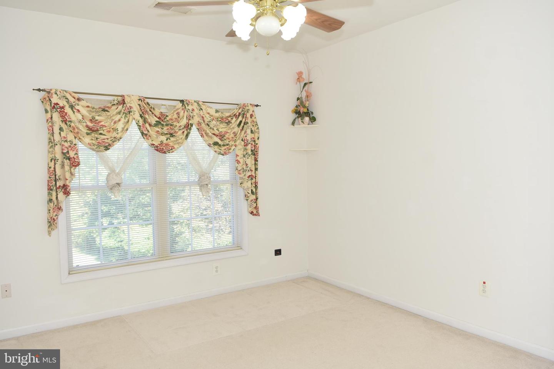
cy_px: 184
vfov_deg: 47.9
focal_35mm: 27
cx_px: 277
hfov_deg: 67.4
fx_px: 415
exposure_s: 1/60
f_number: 5
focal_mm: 18
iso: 200
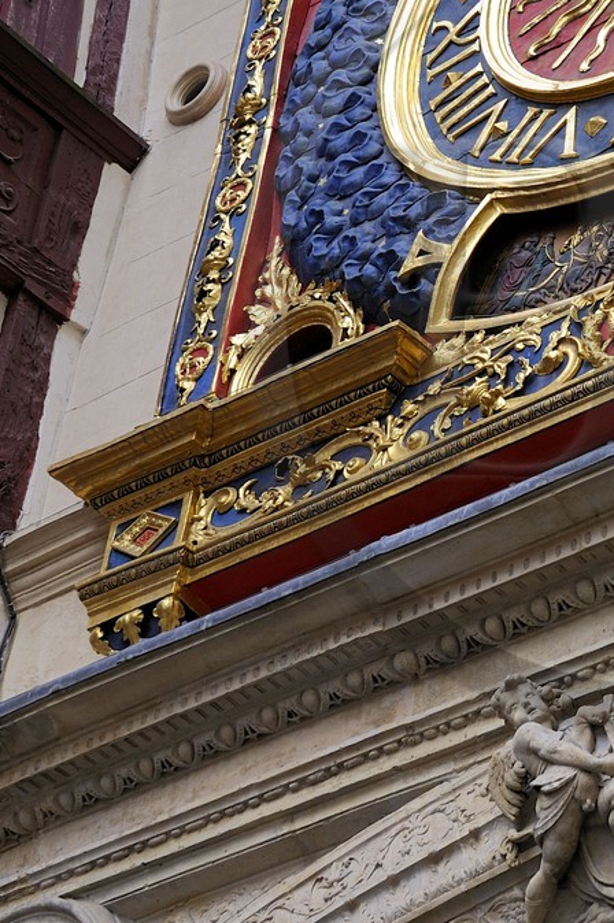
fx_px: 2435
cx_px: 663
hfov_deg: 14.1
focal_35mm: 95
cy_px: 308
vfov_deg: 21.4
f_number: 5.6
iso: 400
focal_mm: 40
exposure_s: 1/160
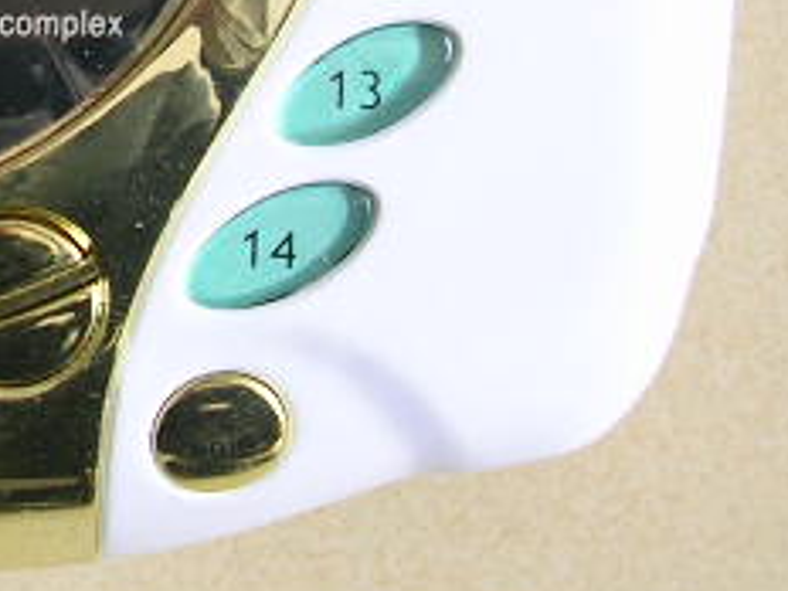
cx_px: -279
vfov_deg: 13.8
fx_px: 2390
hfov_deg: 17.4
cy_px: -44
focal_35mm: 105
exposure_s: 1/36.6
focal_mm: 5.8
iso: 50
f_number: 2.8
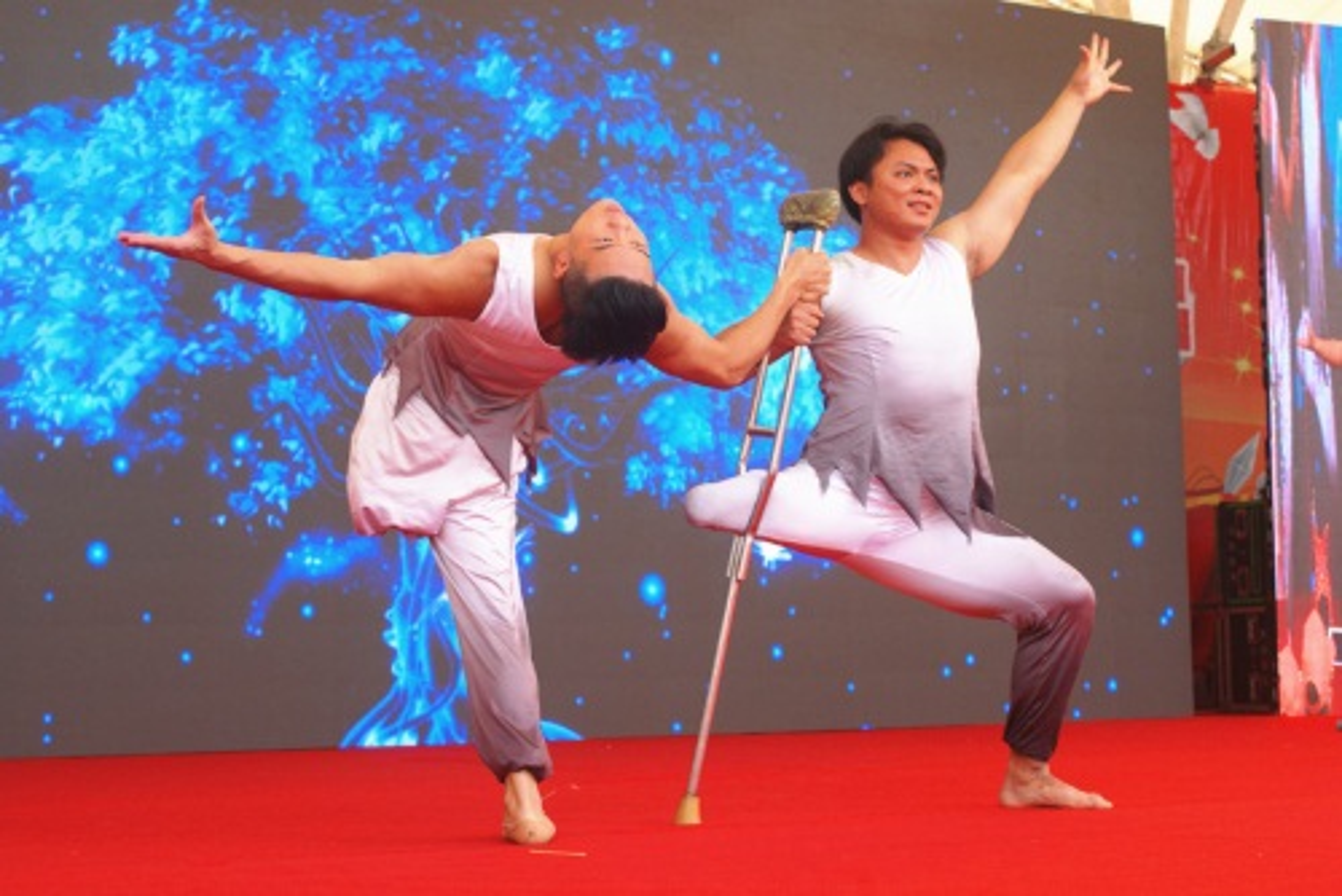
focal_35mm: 60
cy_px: 448
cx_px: 671
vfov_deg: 22.7
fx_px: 2238
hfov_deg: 33.4
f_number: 5.6
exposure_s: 1/80
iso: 100
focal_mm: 40
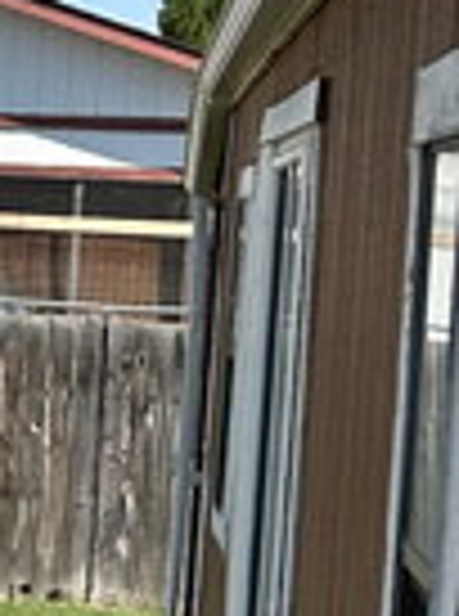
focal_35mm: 135
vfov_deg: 14.6
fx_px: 2398
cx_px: -688
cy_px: 297
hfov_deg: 9.6
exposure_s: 1/3861
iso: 80
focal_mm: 6.86
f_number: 1.78
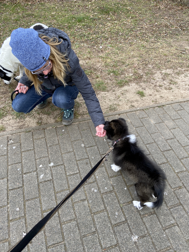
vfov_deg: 67.3
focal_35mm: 26
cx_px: 94
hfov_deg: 53.1
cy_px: 126
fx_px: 189
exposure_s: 1/149
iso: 32
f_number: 1.8
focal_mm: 4.25
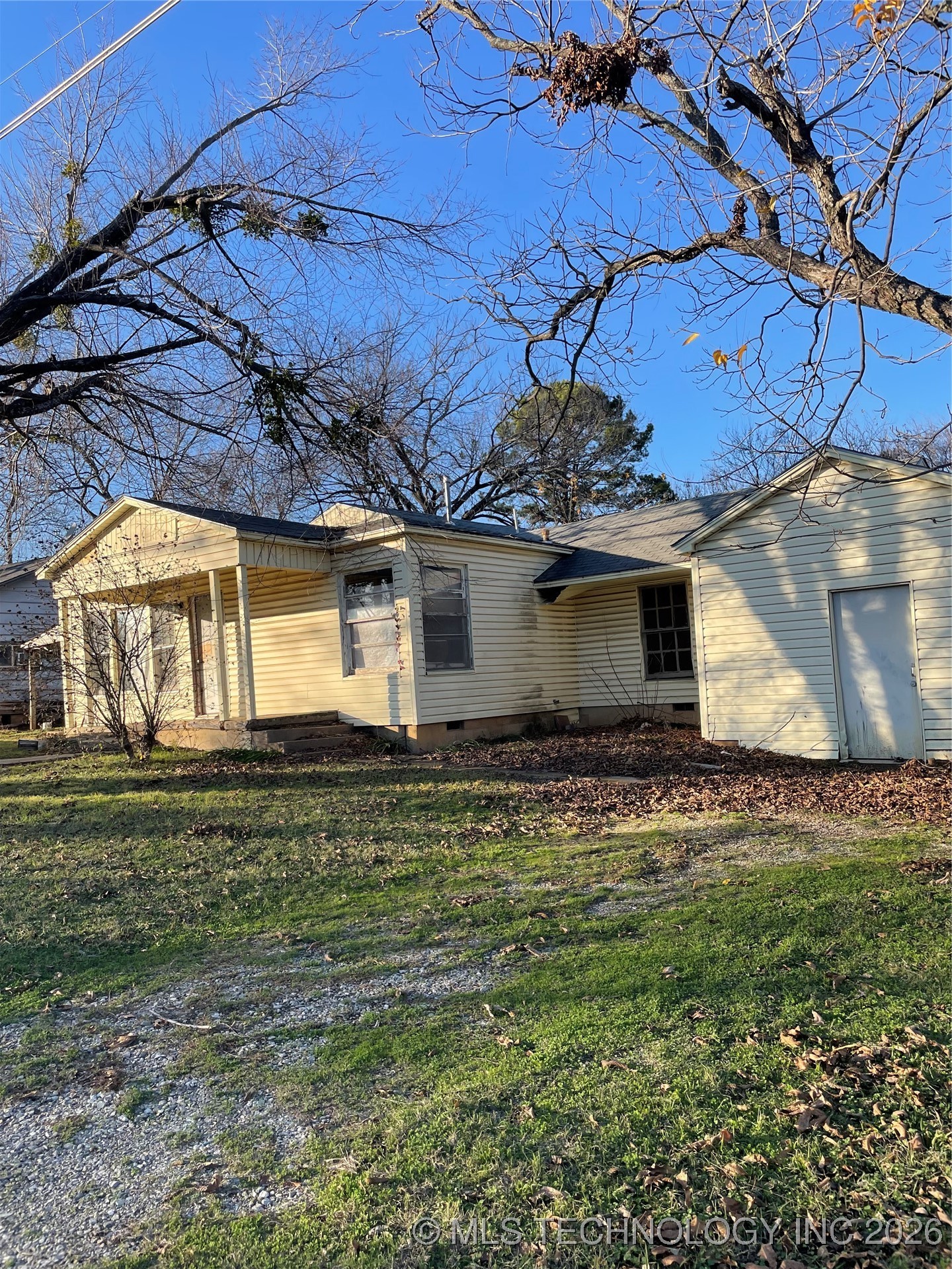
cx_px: 476
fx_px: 953
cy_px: 634
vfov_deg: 67.3
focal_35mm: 26
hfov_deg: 53.1
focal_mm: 4.2
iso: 32
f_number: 1.6
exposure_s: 1/1195
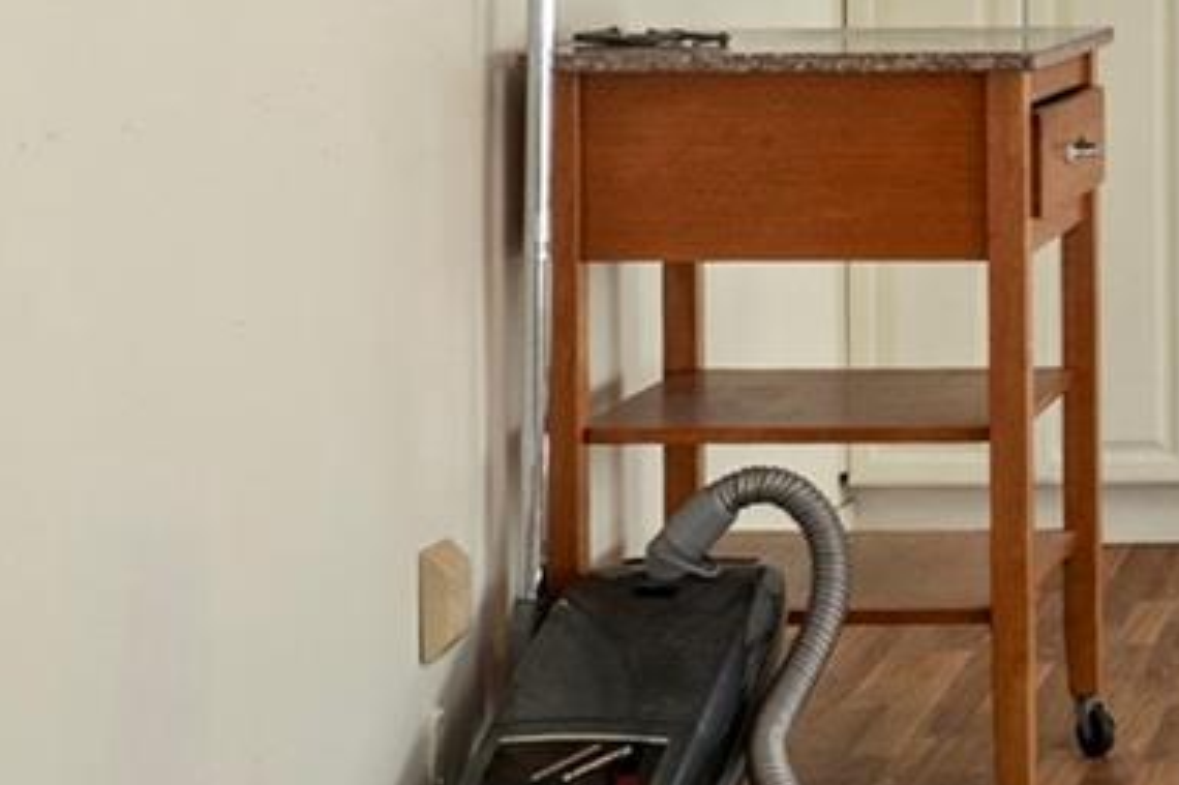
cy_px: -16
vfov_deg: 13.3
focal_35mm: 101
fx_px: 3306
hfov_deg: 18.4
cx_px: 1660
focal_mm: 16
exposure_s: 1/50
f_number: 8
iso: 400
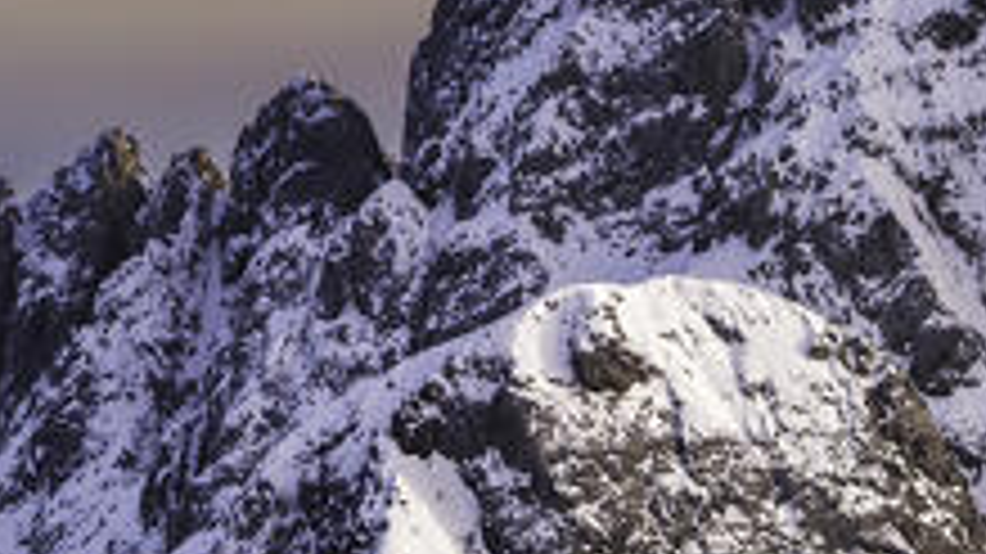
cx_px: 1261
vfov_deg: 2.1
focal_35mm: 574
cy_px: 297
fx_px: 15002
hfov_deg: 3.8
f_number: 13
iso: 100
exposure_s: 1/100
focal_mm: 200
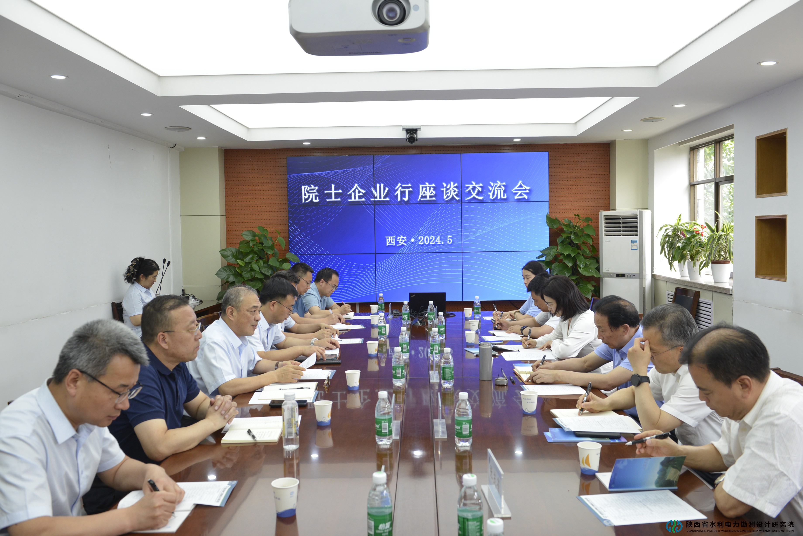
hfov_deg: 58.7
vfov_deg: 41.1
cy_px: 268
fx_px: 714
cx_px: 402
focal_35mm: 32
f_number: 6.3
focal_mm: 32
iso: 1600
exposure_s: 1/160
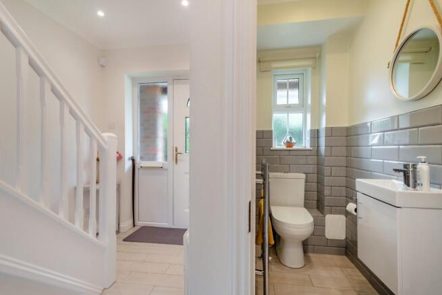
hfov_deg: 100.4
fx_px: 184
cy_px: 148
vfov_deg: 77.4
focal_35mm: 15
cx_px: 221
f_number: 8
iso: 400
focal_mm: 10
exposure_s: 1/125
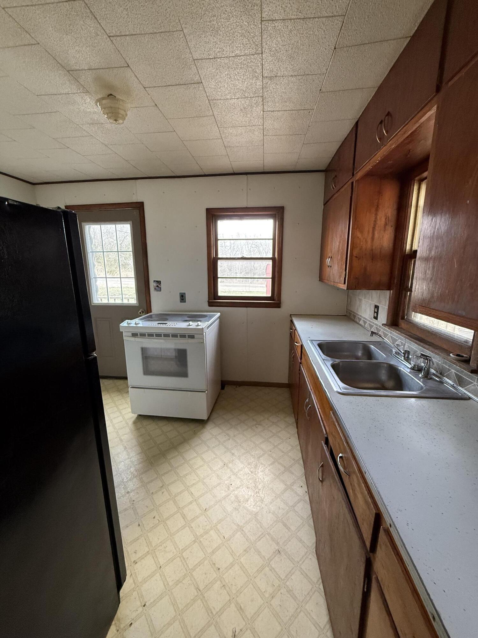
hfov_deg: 85.7
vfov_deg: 102.1
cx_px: 239
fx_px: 258
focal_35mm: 14
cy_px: 319
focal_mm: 2.22
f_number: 2.2
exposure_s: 1/94
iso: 320
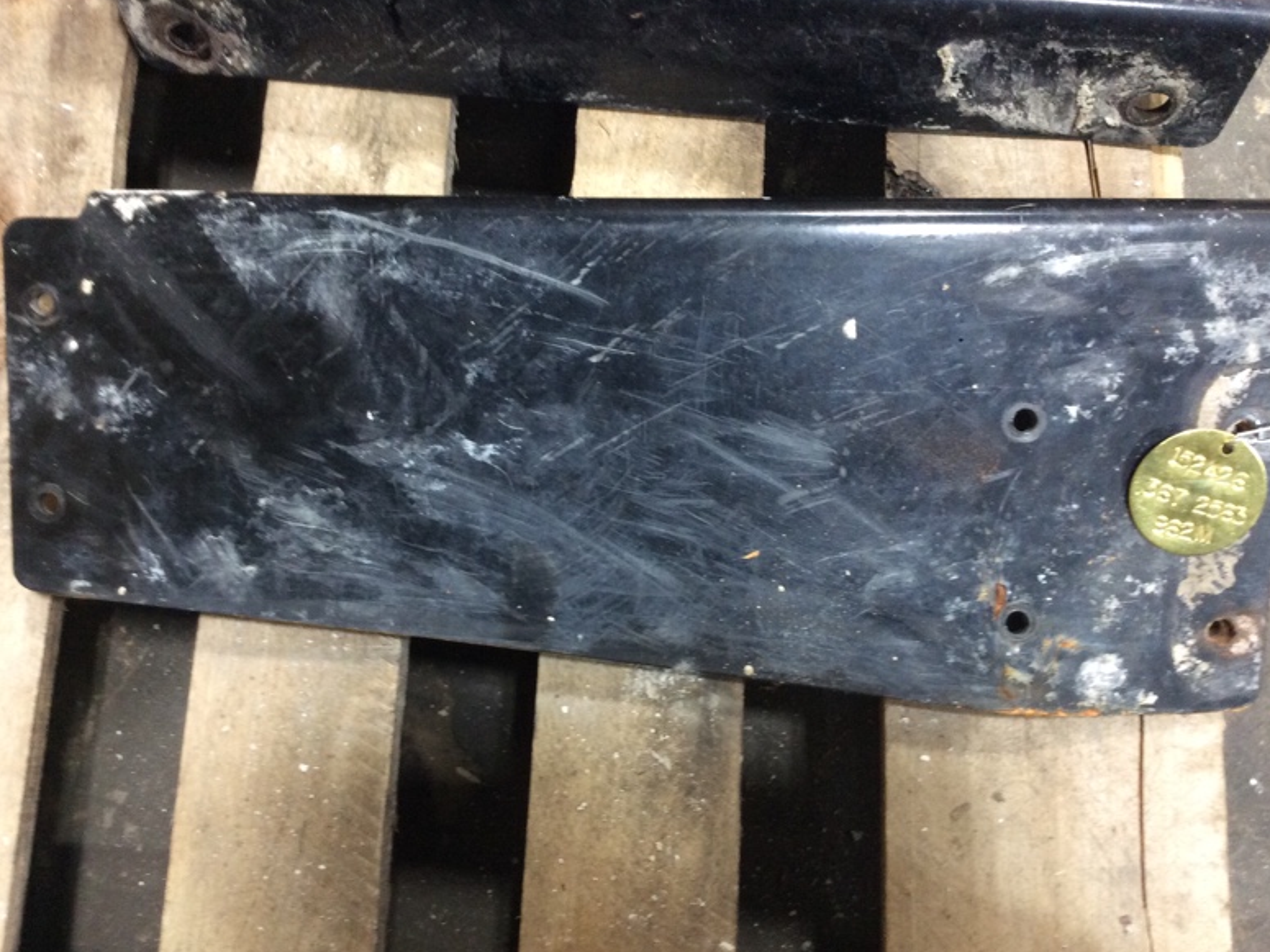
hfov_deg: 55.4
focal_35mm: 33
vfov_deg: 42.9
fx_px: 1211
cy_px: 482
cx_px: 642
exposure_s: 1/24
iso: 125
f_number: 2.4
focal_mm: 3.3
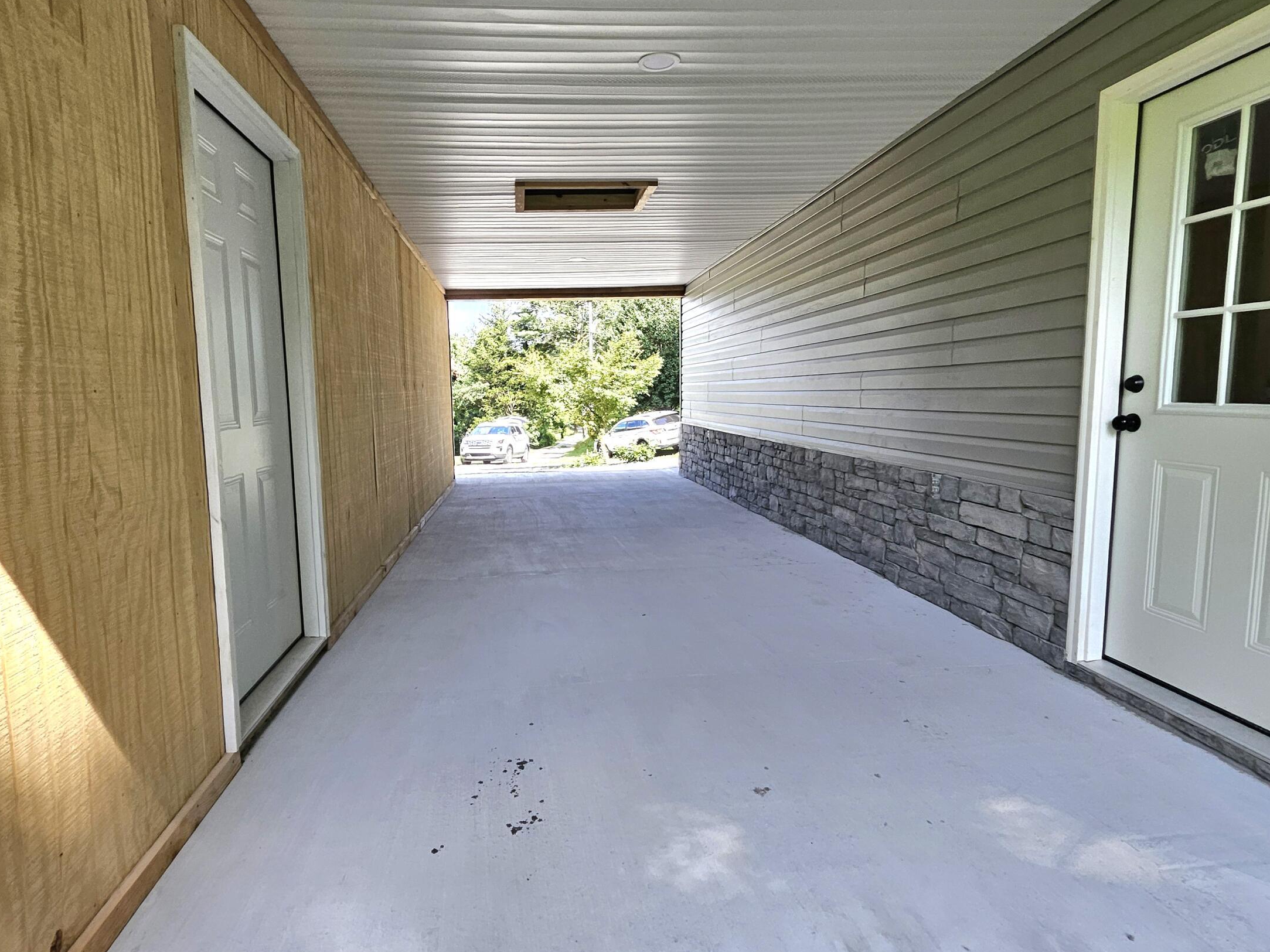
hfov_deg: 87.3
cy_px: 446
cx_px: 556
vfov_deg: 71.5
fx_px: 660
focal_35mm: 18
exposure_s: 1/370
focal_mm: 1.74
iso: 80
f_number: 2.2
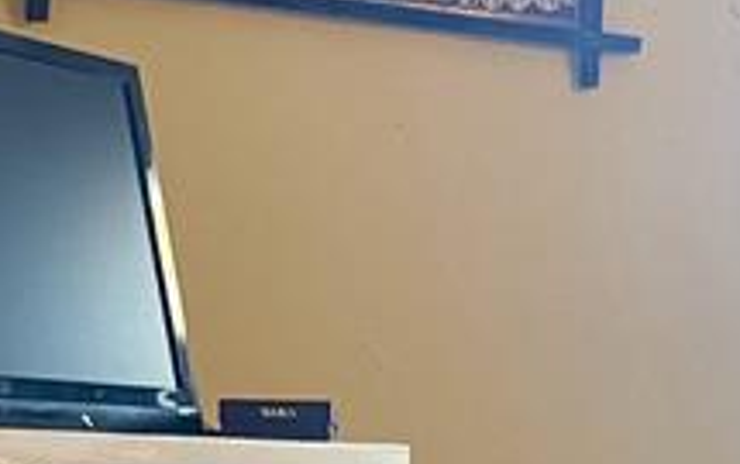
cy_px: 536
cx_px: 1373
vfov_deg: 9.9
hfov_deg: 14.0
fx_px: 2645
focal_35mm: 131
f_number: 1.6
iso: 200
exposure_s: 1/60
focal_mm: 5.1
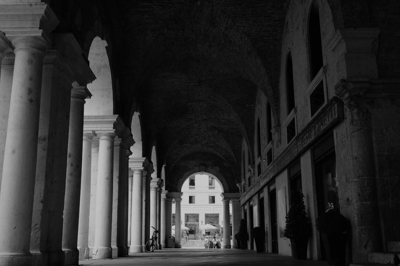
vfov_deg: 37.8
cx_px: 200
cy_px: 133
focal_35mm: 35
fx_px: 389
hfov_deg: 54.4
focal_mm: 23
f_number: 5
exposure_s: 1/250
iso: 500
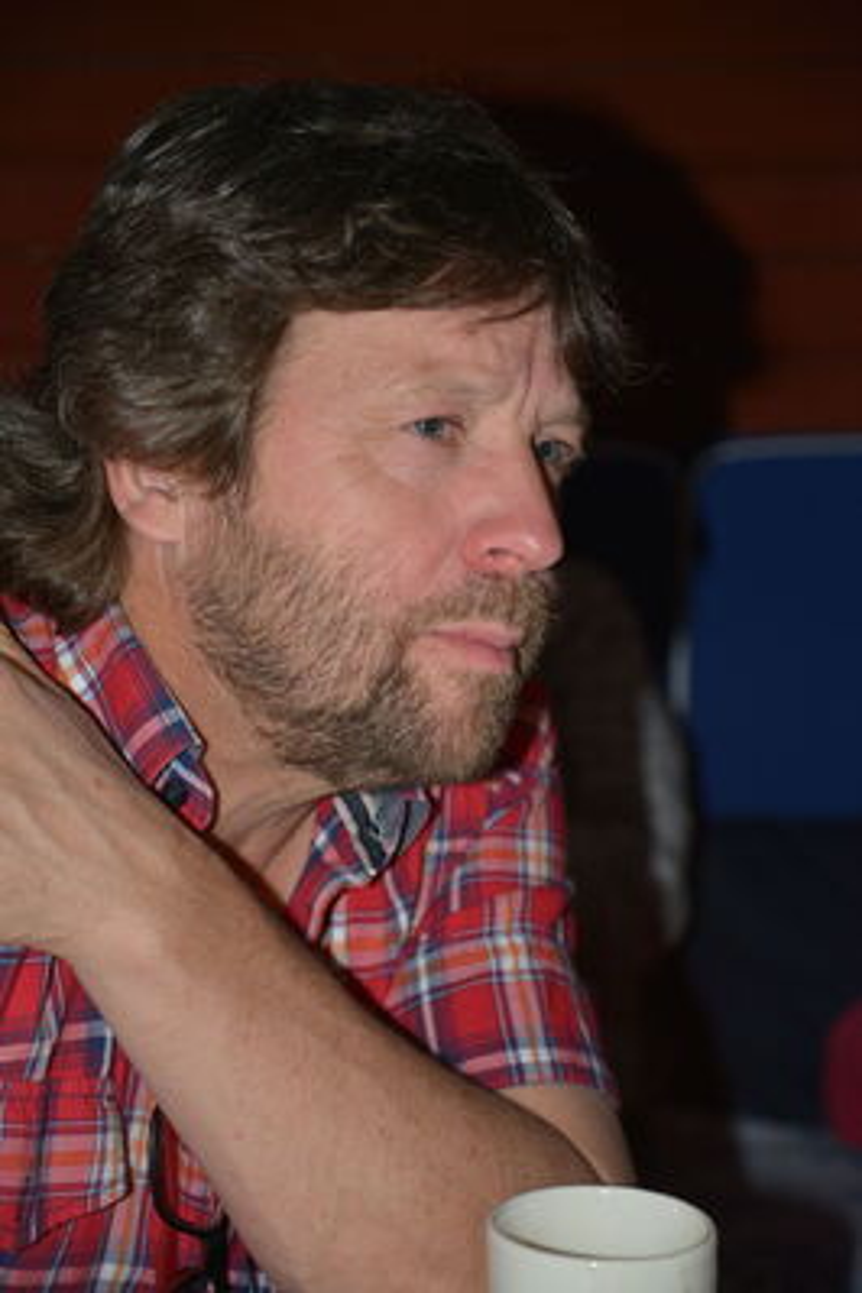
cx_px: 431
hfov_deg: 17.1
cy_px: 646
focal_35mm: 80
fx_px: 2873
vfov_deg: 25.4
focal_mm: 80
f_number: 4.5
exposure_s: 1/30
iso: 800
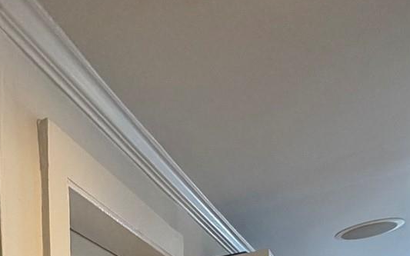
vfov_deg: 16.2
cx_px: 0
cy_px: 544
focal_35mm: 57
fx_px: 637
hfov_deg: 32.8
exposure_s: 1/60
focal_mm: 2.22
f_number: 2.2
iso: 200
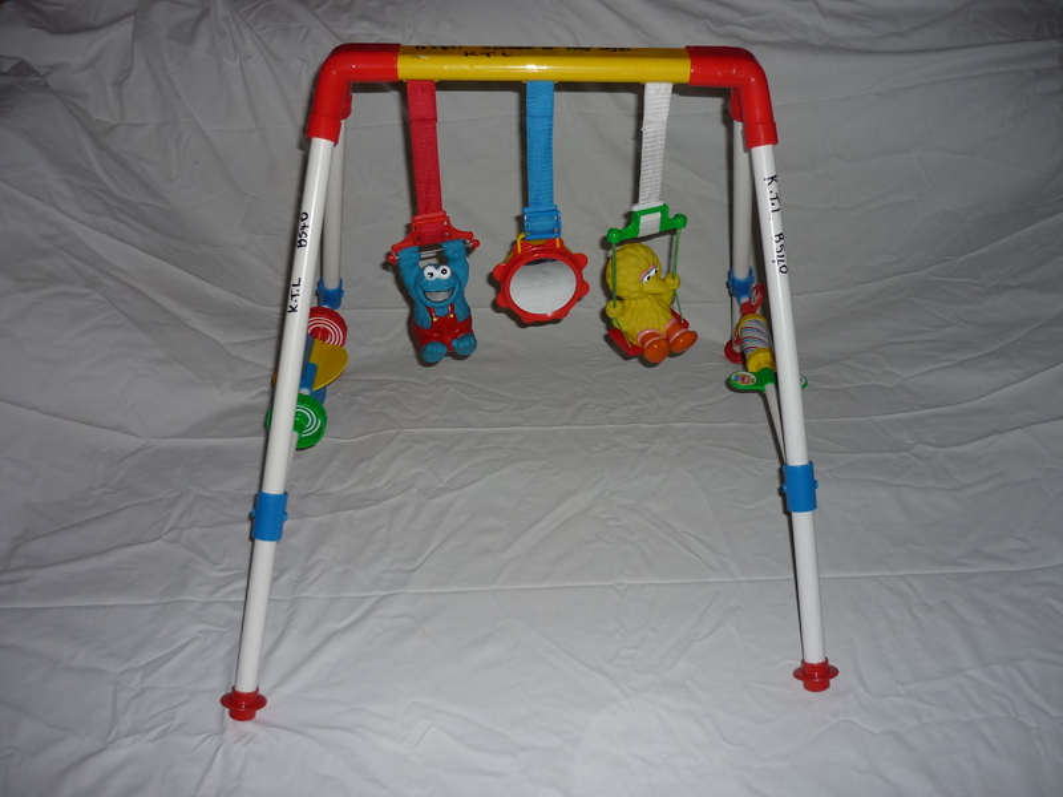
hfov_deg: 55.4
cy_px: 398
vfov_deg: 42.9
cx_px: 532
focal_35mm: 33
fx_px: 1013
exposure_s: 1/30
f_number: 2.8
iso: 100
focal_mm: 5.5
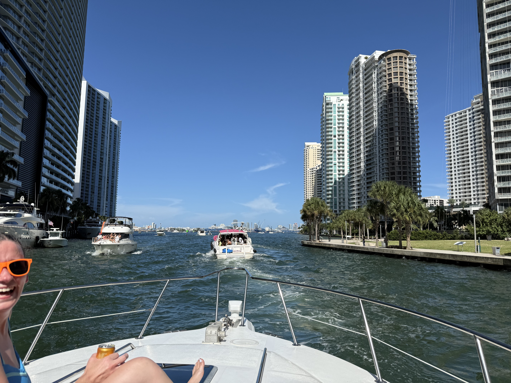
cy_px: 192
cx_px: 256
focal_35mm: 24
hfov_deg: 71.6
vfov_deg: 56.8
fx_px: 354
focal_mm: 6.76
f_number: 1.78
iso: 80
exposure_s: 1/6173
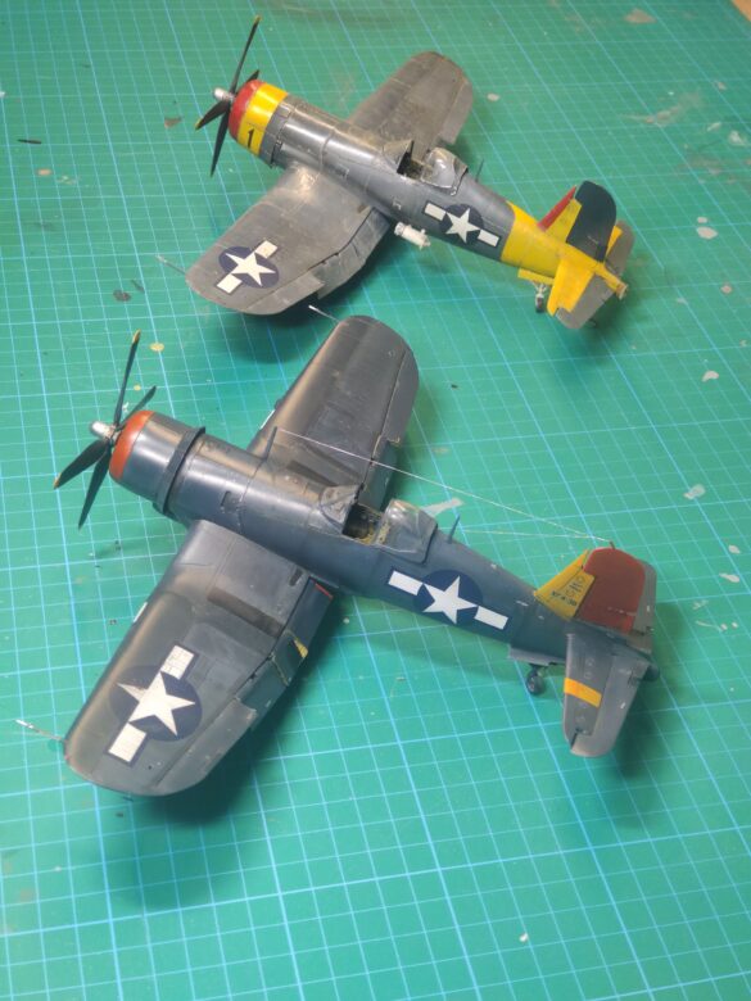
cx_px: 376
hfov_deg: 28.0
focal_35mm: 52
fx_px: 1504
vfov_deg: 36.8
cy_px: 500
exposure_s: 1/50
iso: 501
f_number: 2.4
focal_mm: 5.55
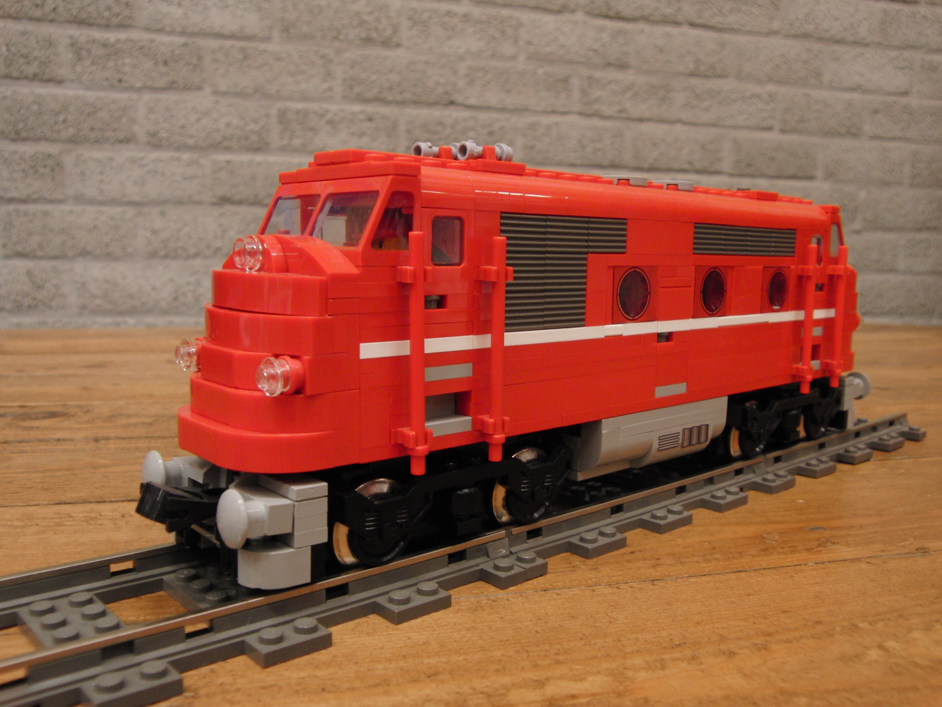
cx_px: 471
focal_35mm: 33
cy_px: 354
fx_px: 898
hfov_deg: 55.4
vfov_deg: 42.9
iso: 200
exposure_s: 1/15
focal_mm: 5.9
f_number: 2.9
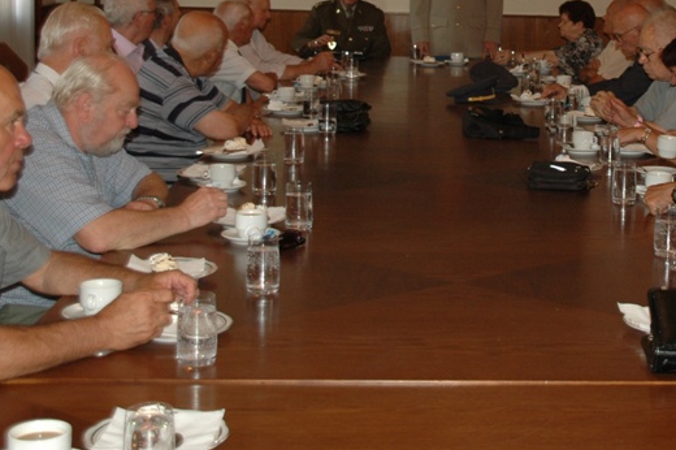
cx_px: 508
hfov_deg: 26.7
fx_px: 1407
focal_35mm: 75
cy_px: 20
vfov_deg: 17.8
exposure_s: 1/60
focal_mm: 26
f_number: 4.2
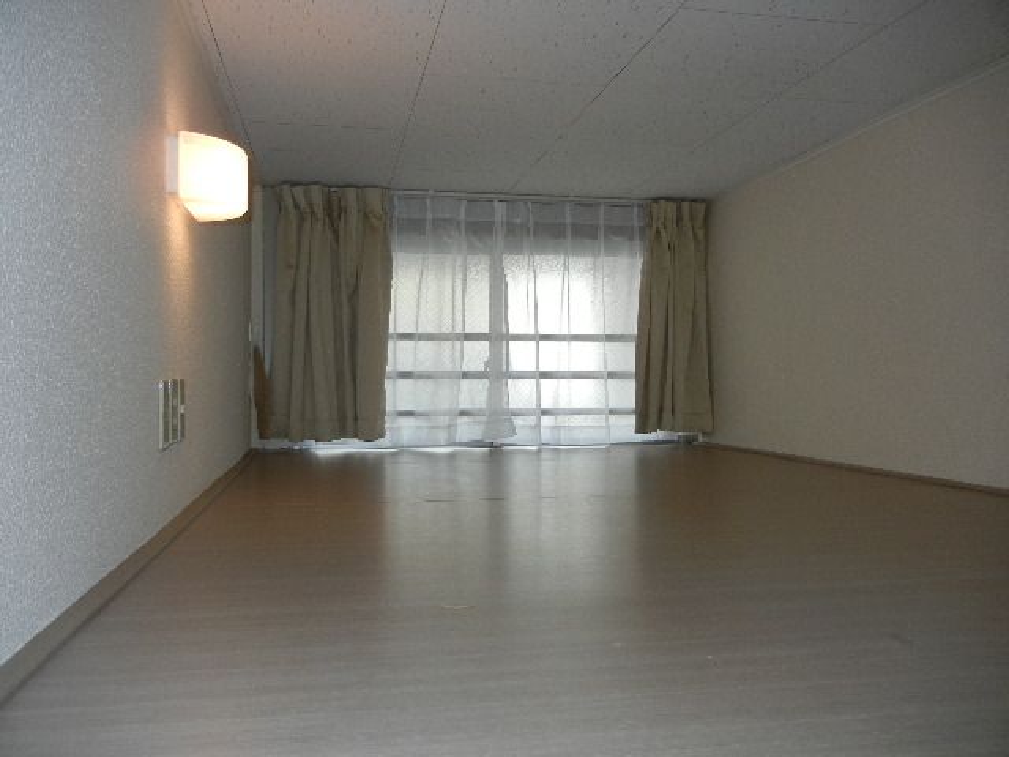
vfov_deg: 46.8
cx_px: 504
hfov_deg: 60.0
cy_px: 378
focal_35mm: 30
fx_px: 874
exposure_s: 1/46
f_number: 3.5
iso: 160
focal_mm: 5.4
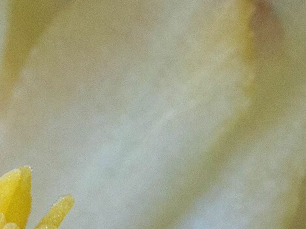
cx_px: -10
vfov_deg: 2.4
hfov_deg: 3.2
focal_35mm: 613
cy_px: 348
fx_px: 5416
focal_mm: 60
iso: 1000
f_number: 8
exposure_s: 1/125
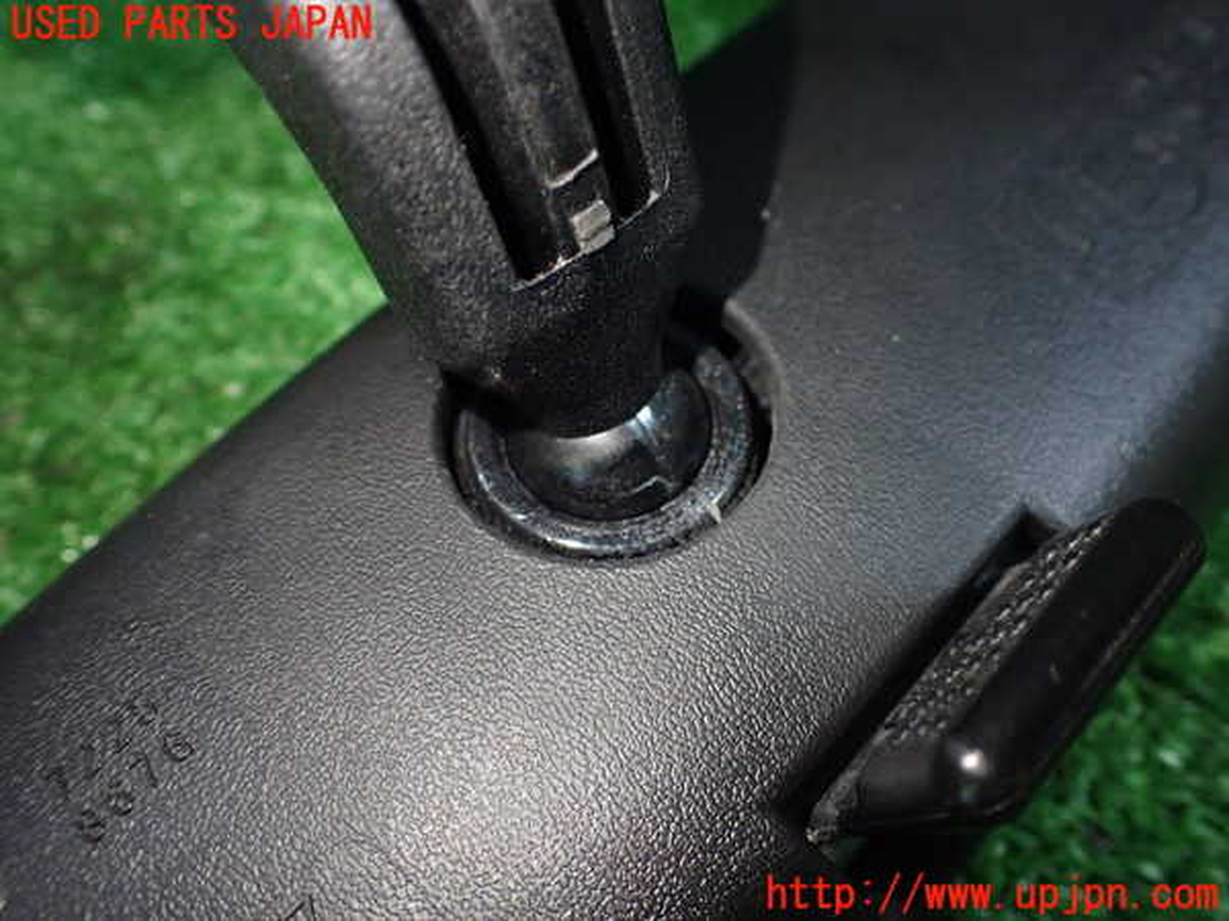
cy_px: 460
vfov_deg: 46.8
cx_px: 614
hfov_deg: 60.0
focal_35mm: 30
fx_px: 1065
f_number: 2.3
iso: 640
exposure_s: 1/125
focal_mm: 5.4
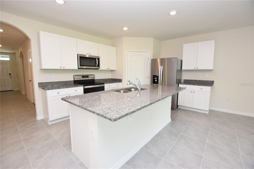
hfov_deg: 100.4
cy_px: 84
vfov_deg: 77.3
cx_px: 127
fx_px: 106
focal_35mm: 15
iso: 200
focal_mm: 10
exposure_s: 1/60
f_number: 4
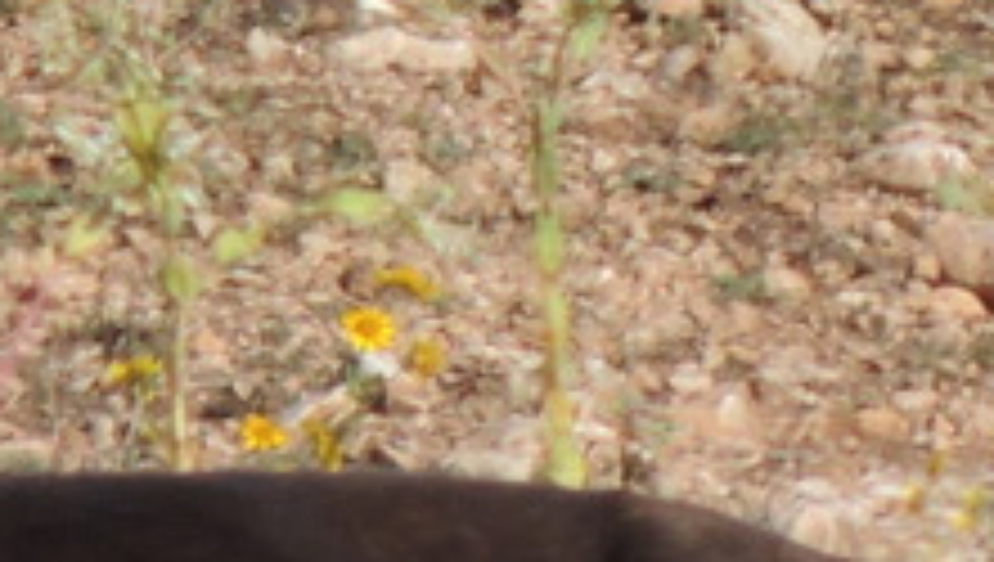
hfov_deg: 0.3
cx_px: 490
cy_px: -67
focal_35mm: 6298
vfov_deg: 0.2
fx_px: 166217
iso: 220
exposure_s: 1/1000
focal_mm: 180
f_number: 5.9
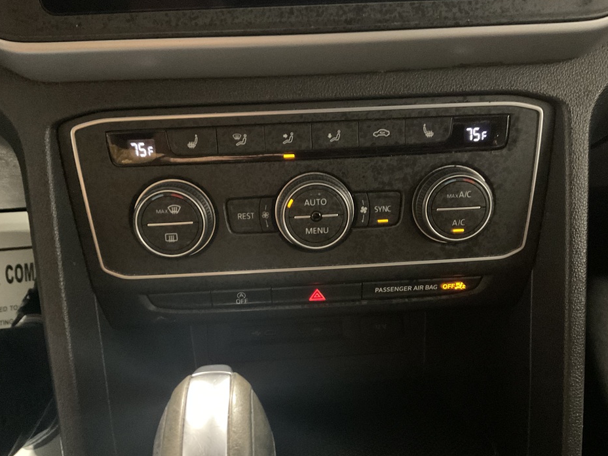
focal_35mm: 30
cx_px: 308
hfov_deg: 60.0
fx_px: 527
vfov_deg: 46.8
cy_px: 231
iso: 1000
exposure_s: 1/17
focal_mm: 3
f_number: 1.8
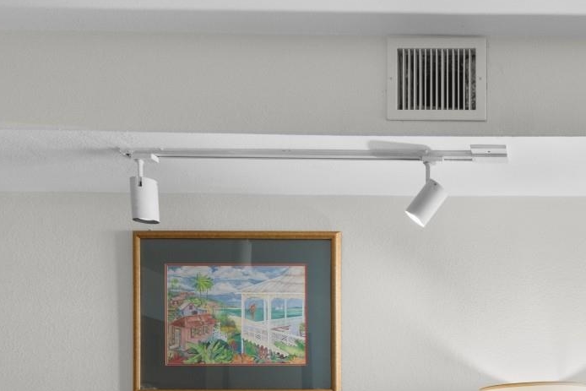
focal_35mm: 35
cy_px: 437
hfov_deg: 47.4
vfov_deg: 32.9
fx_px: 570
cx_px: 554
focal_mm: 10
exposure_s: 1/6
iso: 100
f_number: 4.5
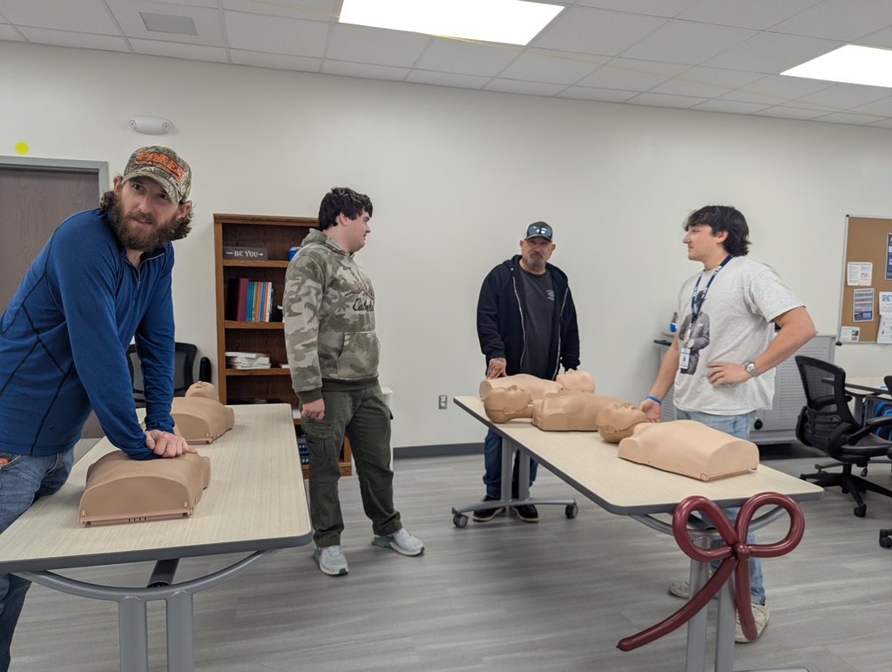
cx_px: 446
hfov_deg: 71.5
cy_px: 336
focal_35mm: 24
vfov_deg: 56.9
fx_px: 619
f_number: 1.85
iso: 74
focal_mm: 6.81
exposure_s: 1/60
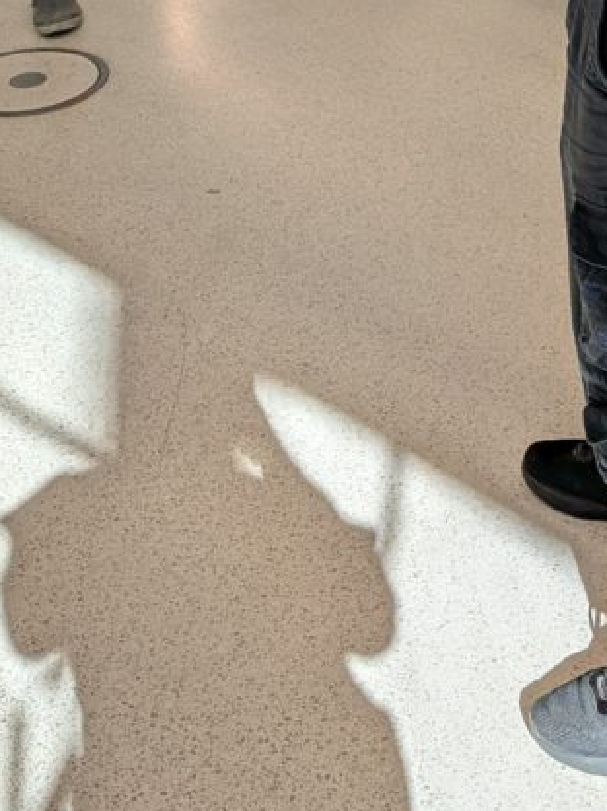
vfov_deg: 30.4
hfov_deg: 24.0
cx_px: 554
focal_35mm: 59
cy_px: -4
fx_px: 1382
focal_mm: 4.53
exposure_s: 1/345
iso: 28
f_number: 1.7
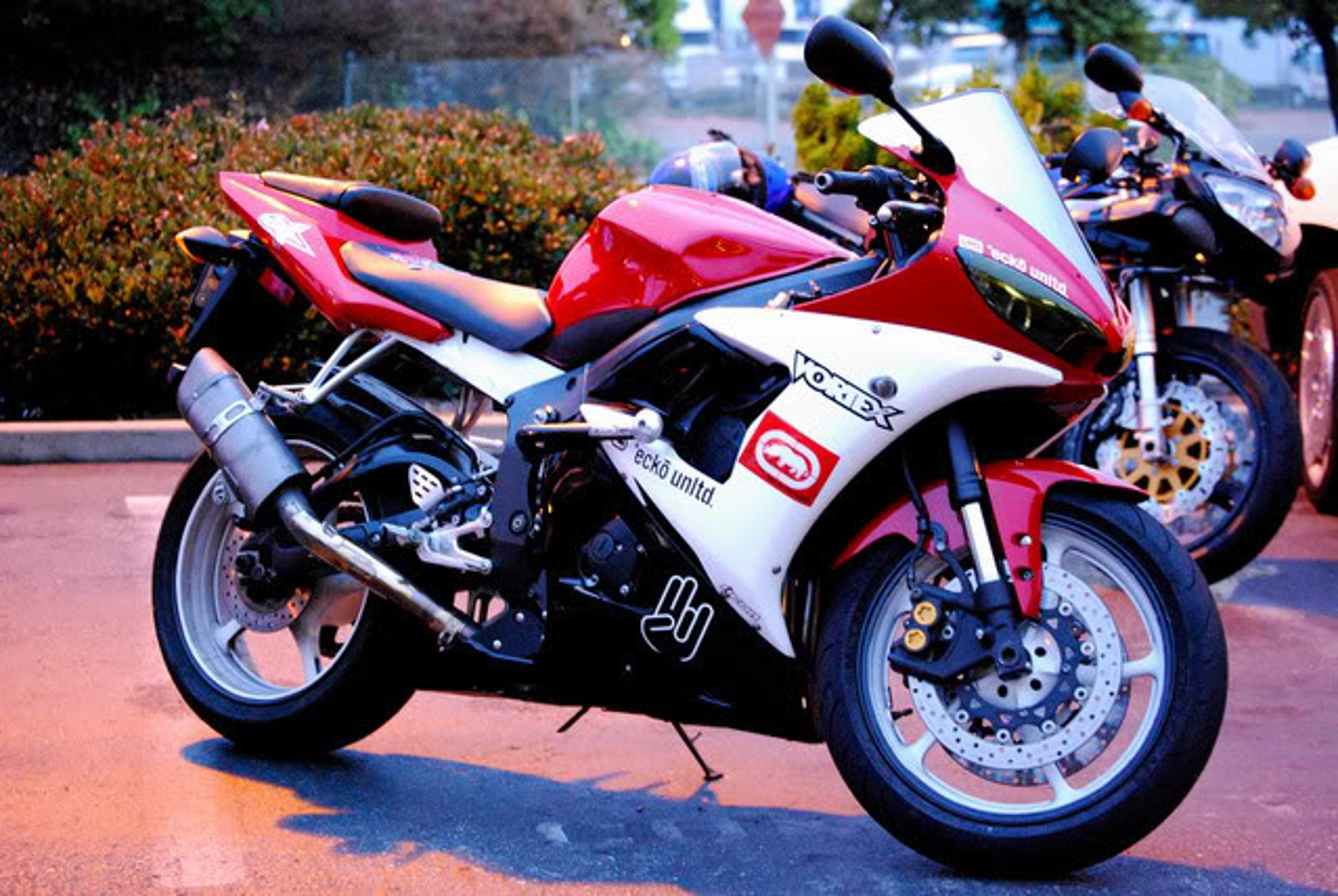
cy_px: 448
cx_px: 669
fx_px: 3070
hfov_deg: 24.6
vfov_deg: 16.6
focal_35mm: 82
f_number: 4
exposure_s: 1/13
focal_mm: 55
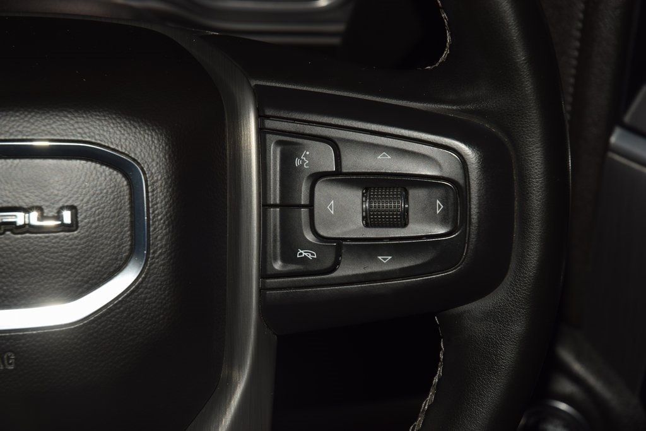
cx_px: 323
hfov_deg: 19.5
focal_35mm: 105
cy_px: 216
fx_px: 1884
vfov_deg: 13.0
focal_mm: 70
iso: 100
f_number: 8
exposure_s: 1/125
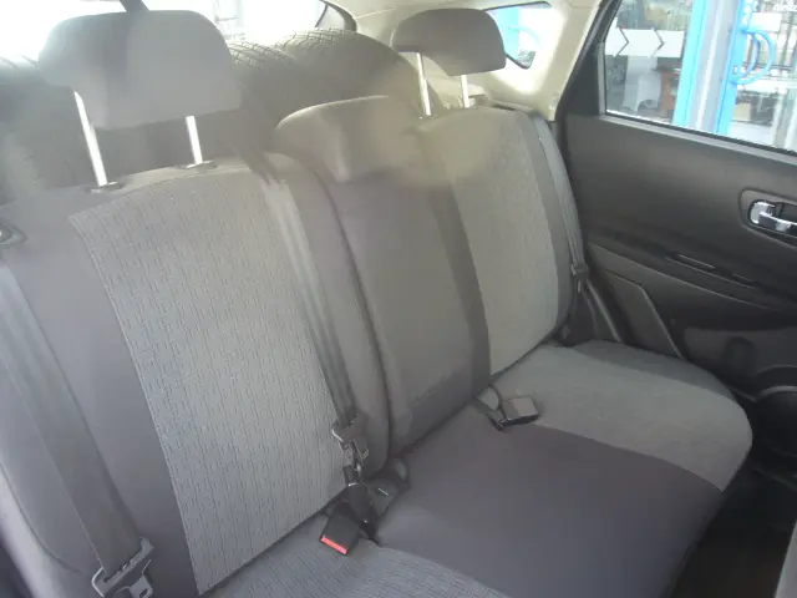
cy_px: 299
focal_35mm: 28
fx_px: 645
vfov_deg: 49.7
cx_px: 398
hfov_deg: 63.4
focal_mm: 4.6
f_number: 2.8
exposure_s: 1/20
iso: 100
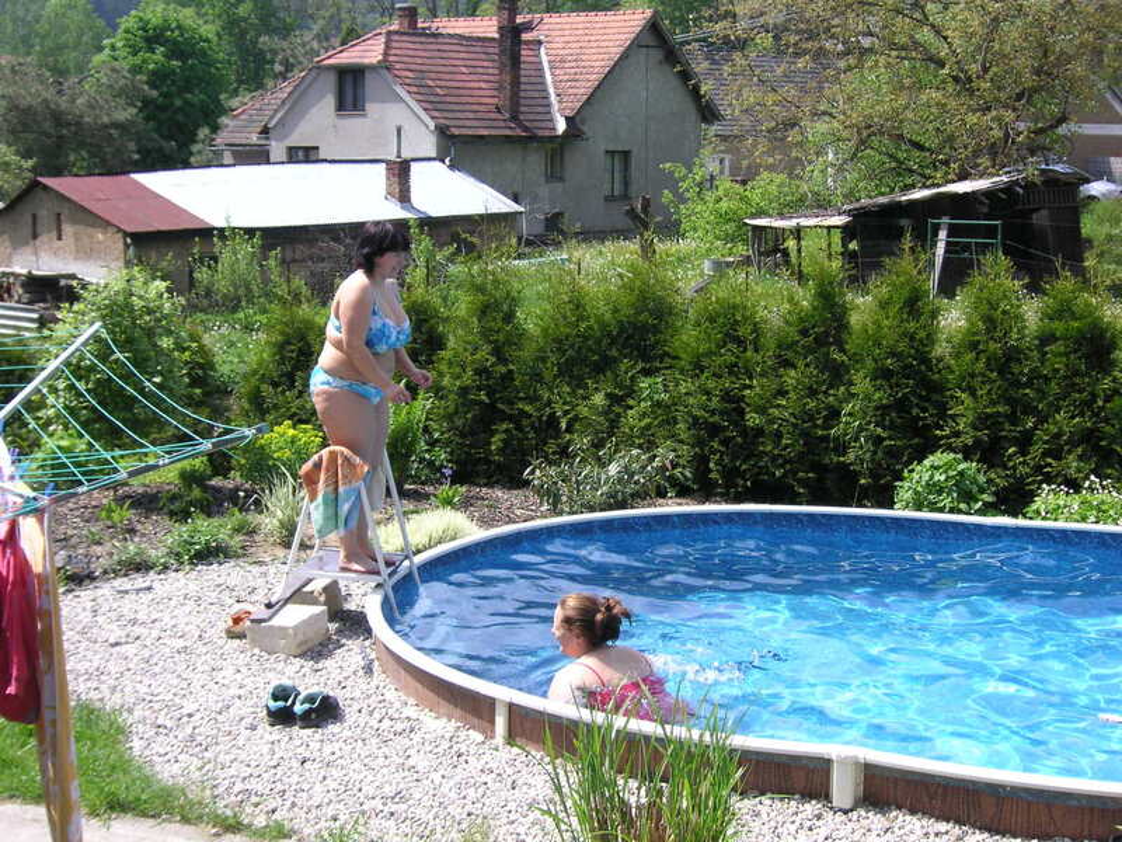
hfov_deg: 36.2
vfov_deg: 27.5
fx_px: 1718
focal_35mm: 53
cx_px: 561
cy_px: 421
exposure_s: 1/350
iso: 50
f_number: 3.6
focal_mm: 8.9
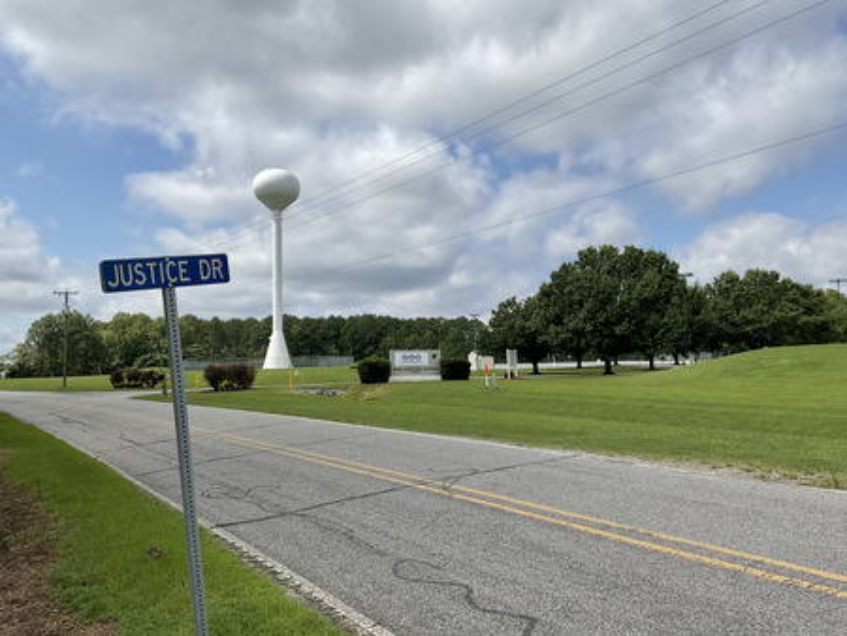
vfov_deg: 48.3
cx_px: 424
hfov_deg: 61.6
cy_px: 318
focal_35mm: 29
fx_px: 710
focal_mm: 3
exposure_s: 1/3125
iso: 16
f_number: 1.8
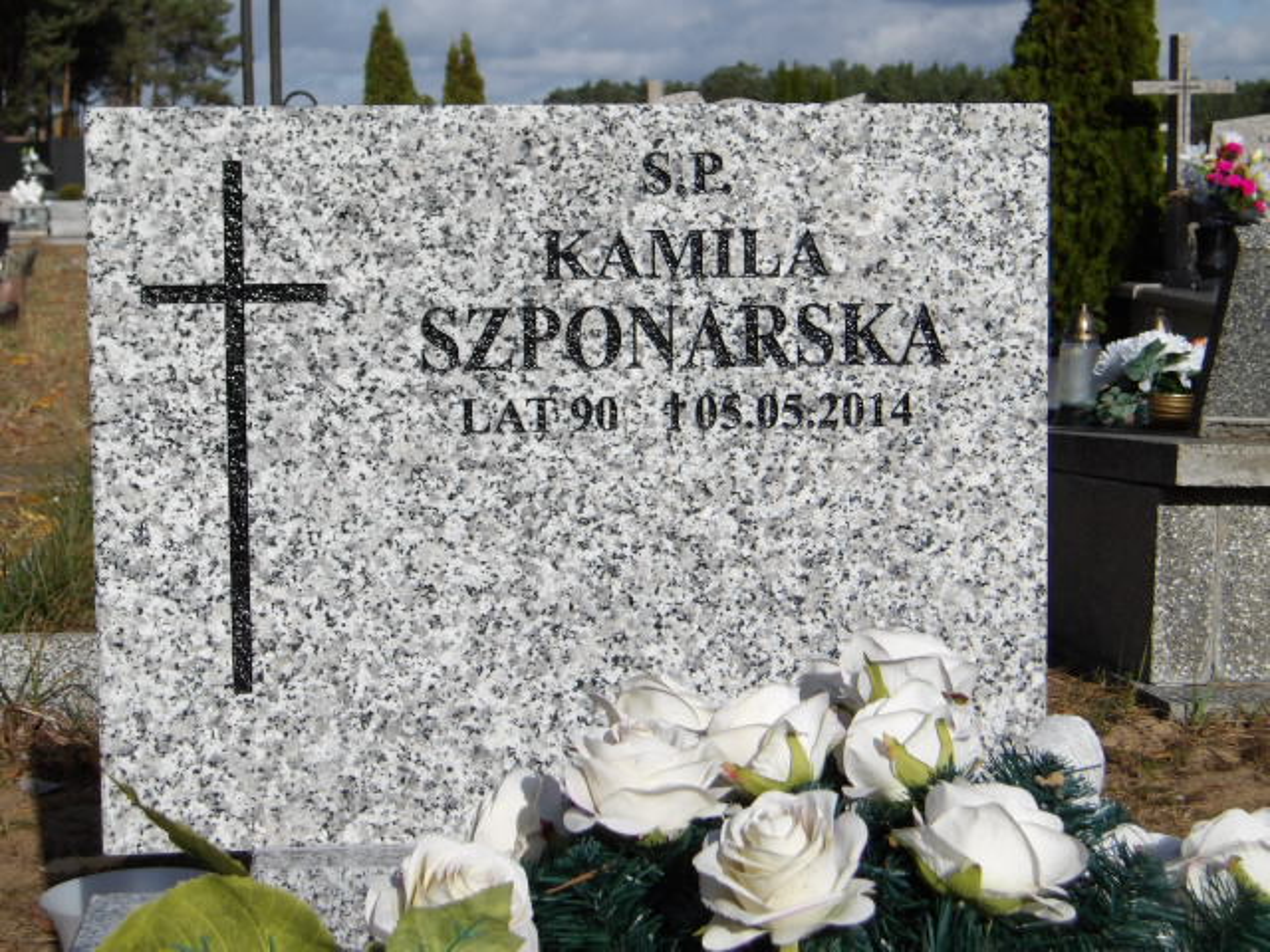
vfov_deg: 21.0
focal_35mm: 70
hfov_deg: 27.8
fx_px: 2568
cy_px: 476
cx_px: 635
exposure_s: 1/943
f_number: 4.9
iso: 100
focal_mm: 12.5
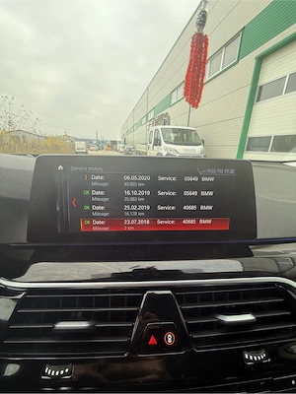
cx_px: 148
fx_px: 160
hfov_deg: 85.7
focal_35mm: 14
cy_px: 197
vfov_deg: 102.1
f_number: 2.2
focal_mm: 2.22
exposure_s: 1/99
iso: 64
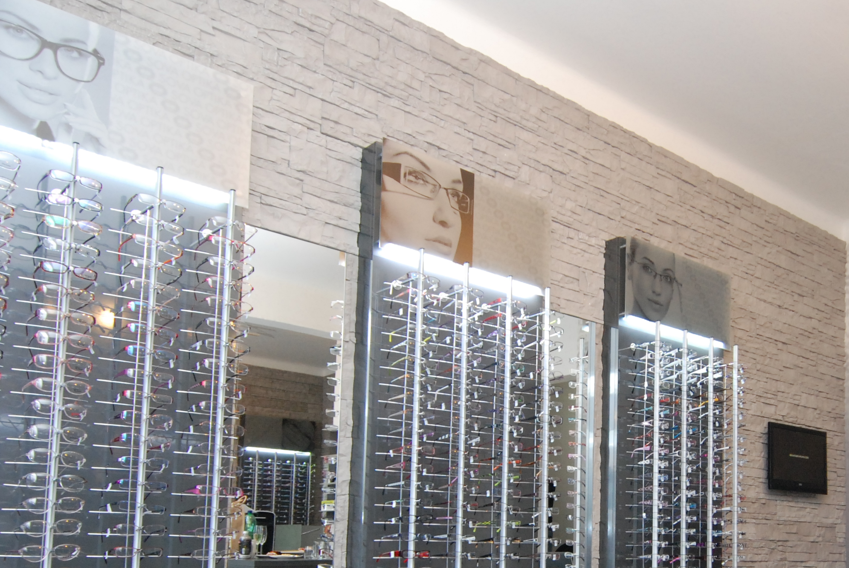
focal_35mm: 35
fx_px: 826
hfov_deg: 52.6
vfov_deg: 36.3
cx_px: 607
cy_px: 479
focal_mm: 12
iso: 640
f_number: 4
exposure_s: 1/25
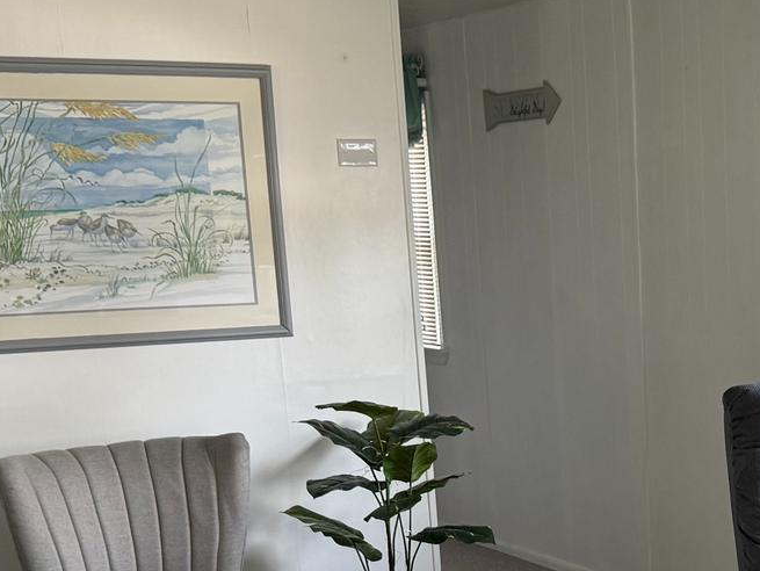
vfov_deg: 19.1
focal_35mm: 75
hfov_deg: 24.9
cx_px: 733
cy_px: 571
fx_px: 1648
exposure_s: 1/121
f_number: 1.78
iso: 200
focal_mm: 6.76
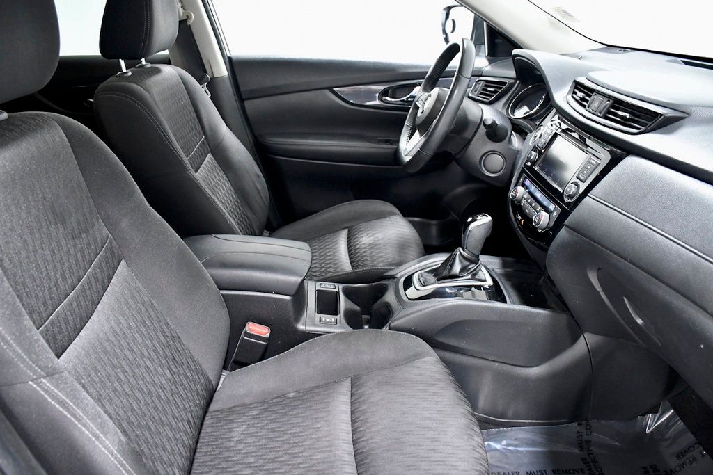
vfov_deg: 47.9
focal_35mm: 27
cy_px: 238
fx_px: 535
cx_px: 356
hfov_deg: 67.4
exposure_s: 1/80
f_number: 4.5
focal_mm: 18
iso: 2500
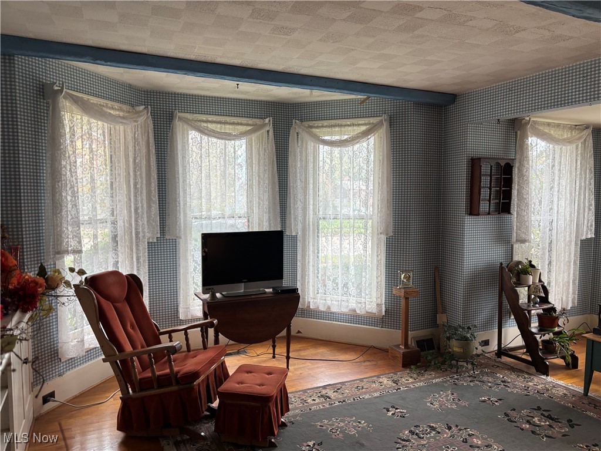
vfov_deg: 53.1
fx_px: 451
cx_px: 300
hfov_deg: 67.3
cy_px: 226
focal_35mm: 26
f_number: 1.6
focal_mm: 5.96
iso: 125
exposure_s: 1/120
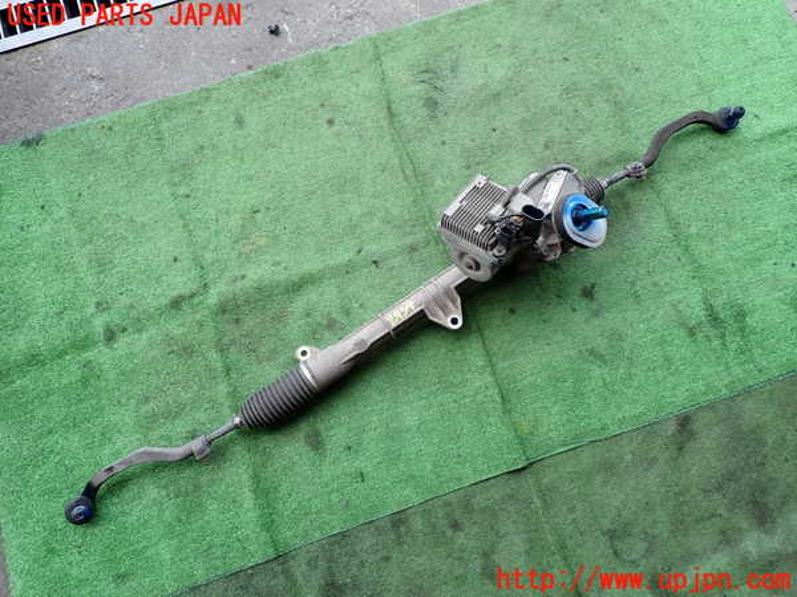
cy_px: 298
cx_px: 398
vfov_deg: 54.9
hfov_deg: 69.4
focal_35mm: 25
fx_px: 576
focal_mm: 4.5
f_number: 2.8
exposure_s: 1/160
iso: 100
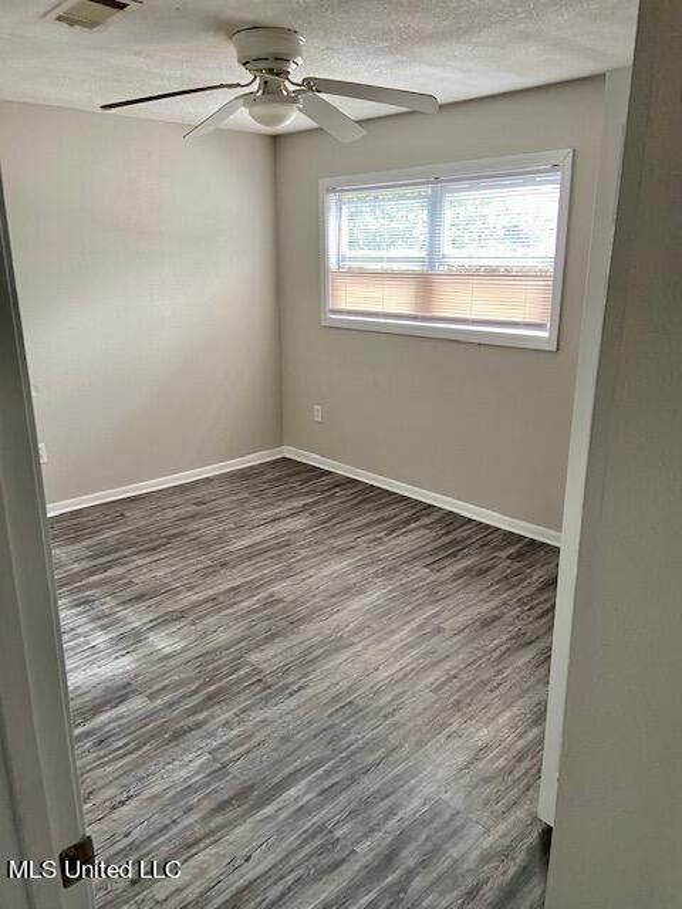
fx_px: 683
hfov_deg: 53.1
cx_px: 341
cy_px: 454
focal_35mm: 26
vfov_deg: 67.3
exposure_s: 1/63
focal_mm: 4.25
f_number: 1.8
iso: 125
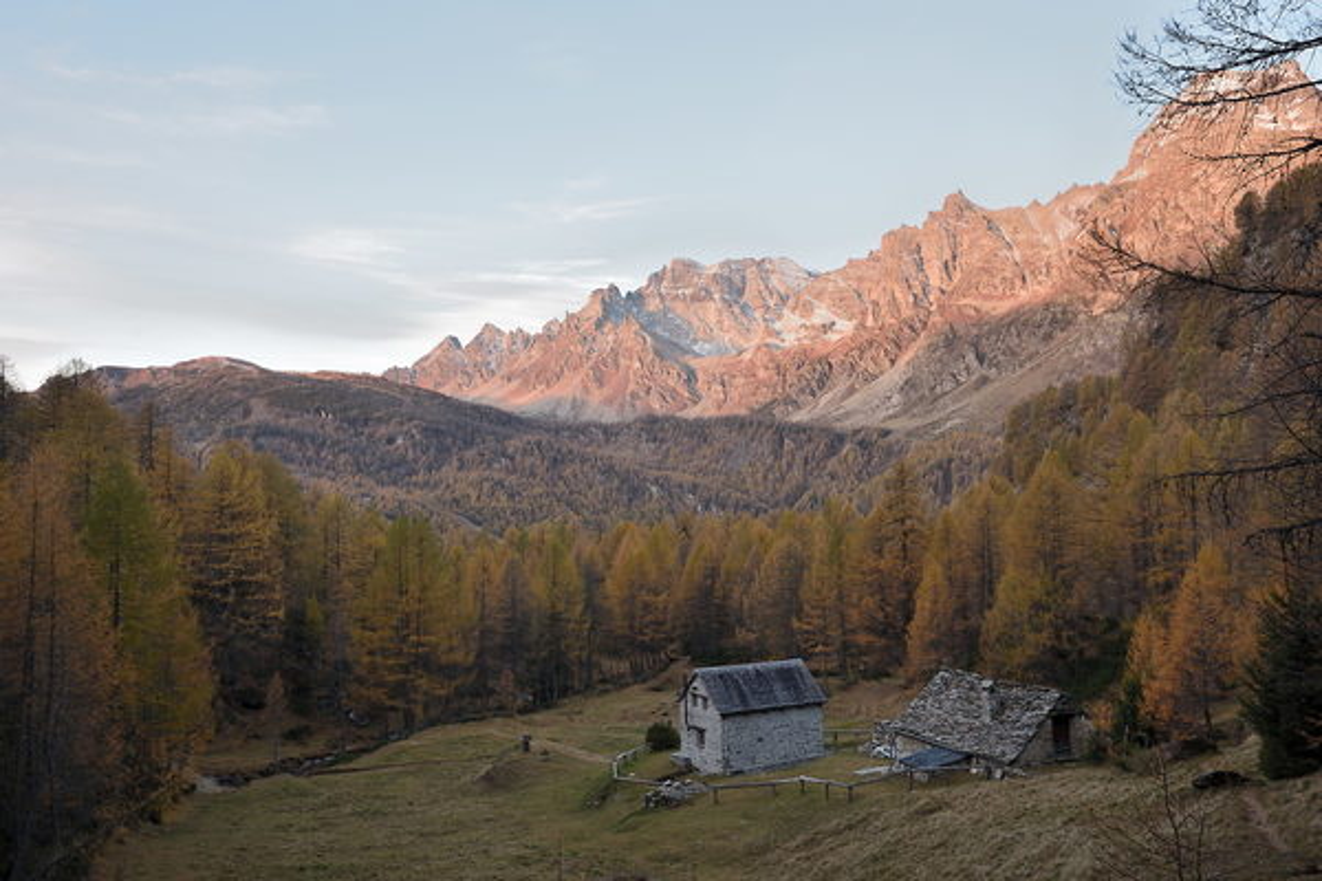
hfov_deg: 60.3
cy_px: 440
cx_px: 661
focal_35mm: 31
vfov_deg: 42.3
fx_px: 1138
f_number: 8
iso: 100
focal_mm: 31
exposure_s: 1/4
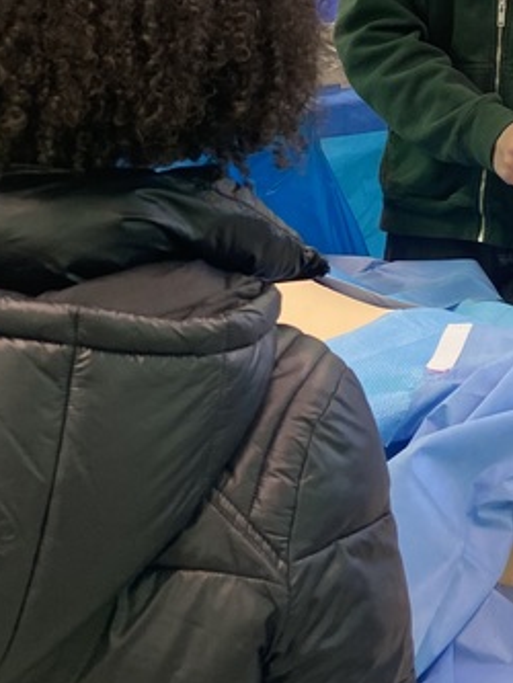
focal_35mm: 80
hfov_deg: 18.4
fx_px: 1580
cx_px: 332
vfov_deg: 23.6
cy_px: 45
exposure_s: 1/120
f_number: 1.8
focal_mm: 4.25
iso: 80
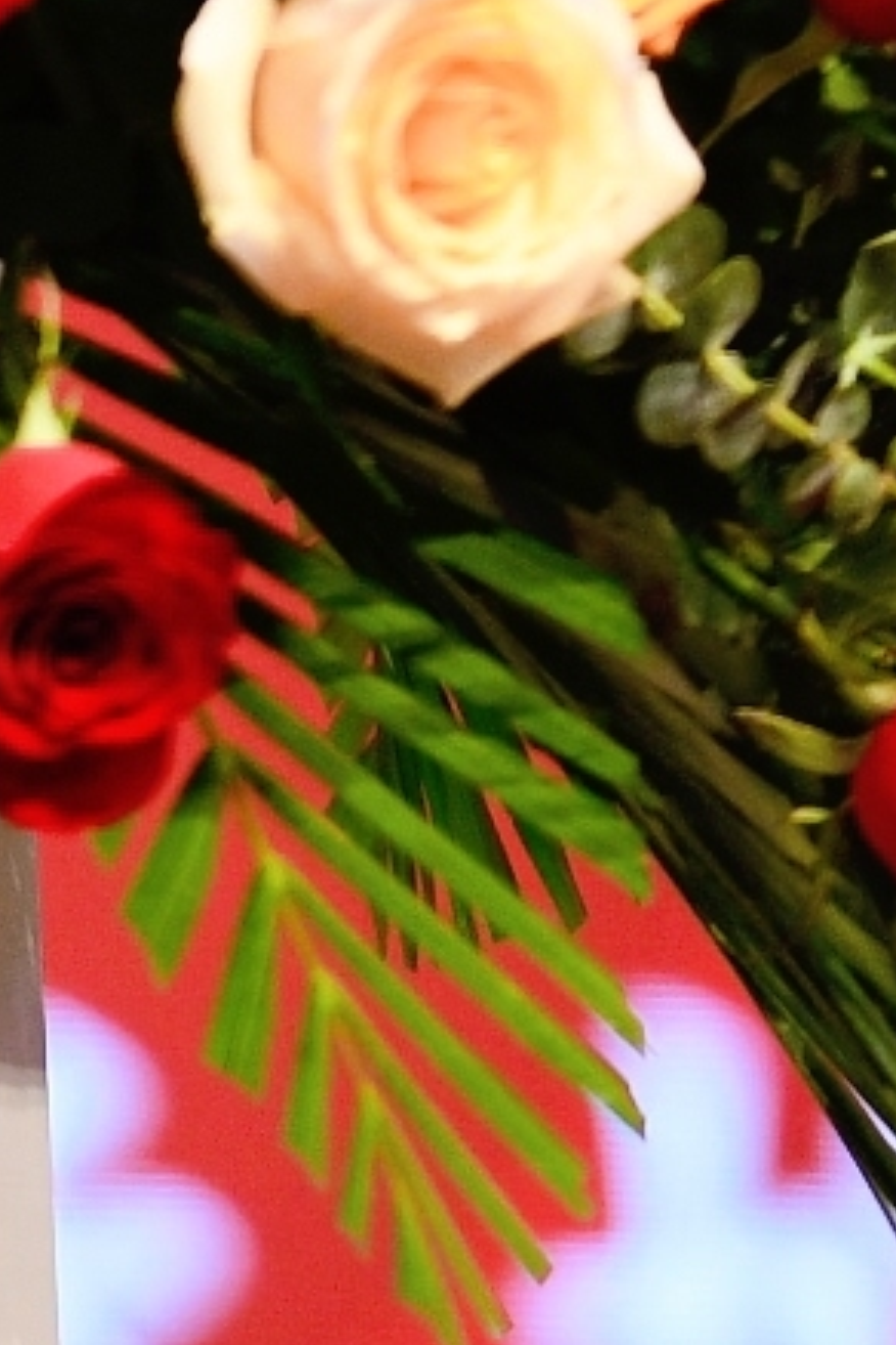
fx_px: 47148
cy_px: -1251
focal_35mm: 1263
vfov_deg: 1.6
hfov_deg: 1.1
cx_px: -2775
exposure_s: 1/250
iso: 640
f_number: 2.8
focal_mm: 135
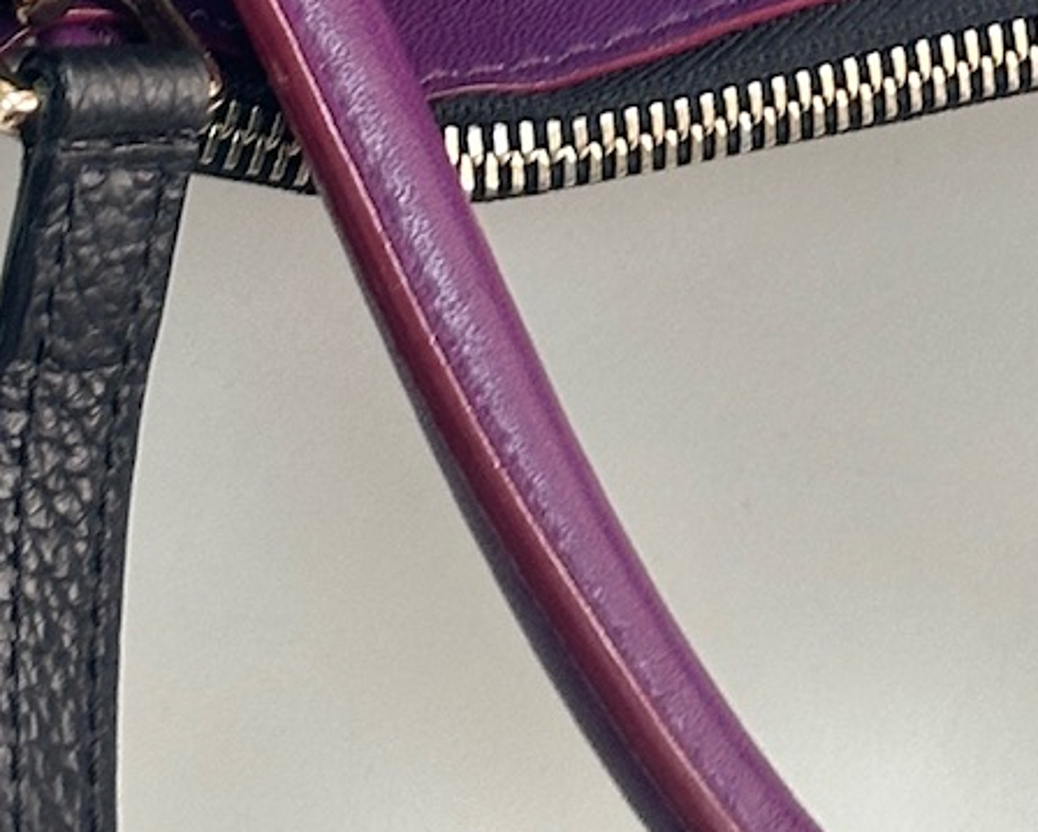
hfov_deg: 9.0
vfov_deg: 6.9
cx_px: 644
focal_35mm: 214
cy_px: -1041
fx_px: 6579
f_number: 1.78
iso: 100
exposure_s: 1/50
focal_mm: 6.86
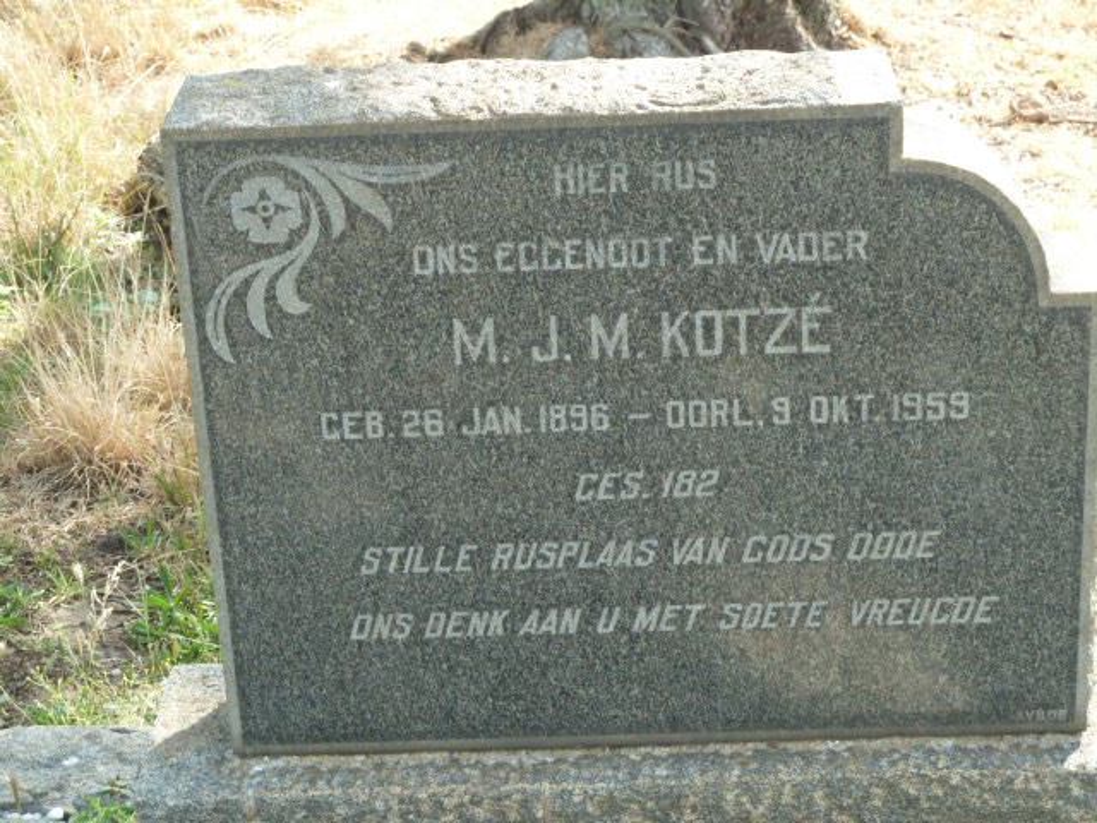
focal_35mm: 78
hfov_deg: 25.0
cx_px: 548
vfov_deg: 18.9
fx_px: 2472
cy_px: 412
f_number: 4.2
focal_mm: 12.8
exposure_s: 1/160
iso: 160
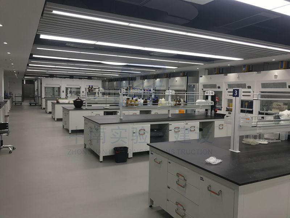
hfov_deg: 63.4
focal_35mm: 28
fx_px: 235
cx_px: 145
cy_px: 109
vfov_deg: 49.7
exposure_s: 1/100
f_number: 1.8
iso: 25
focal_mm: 3.99
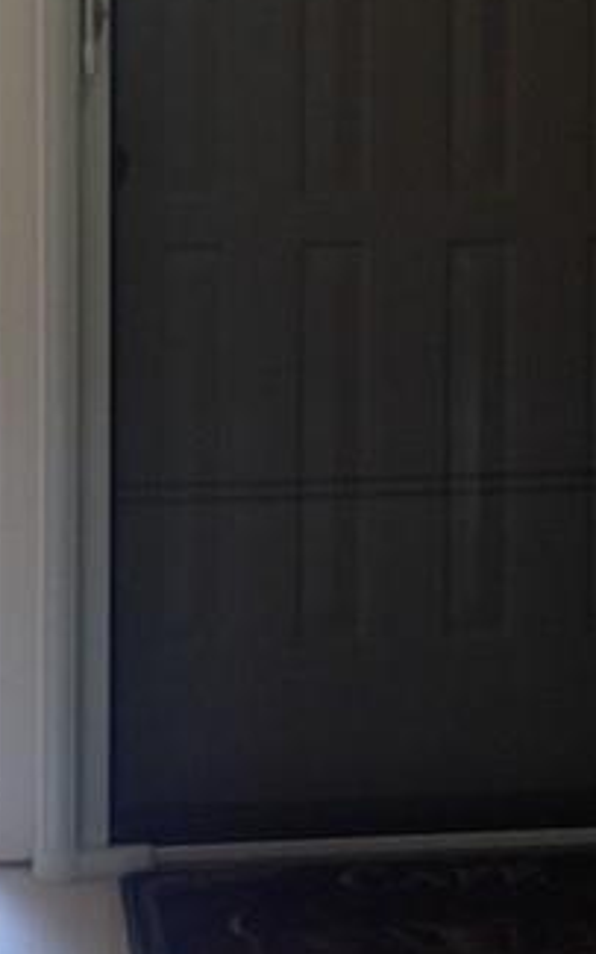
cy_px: 6
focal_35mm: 117
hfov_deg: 11.2
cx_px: 279
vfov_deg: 17.4
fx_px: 3042
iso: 50
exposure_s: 1/40
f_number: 2.4
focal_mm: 4.28
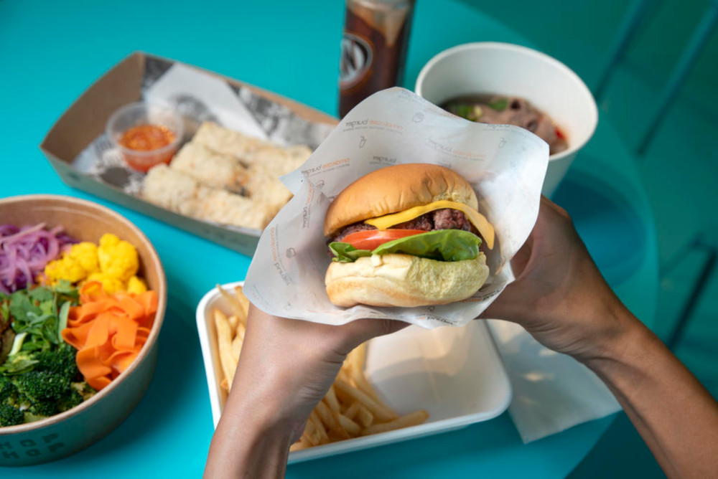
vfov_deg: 30.6
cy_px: 240
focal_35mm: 44
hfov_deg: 44.5
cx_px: 359
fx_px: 878
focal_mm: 44
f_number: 4
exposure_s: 1/160
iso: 200
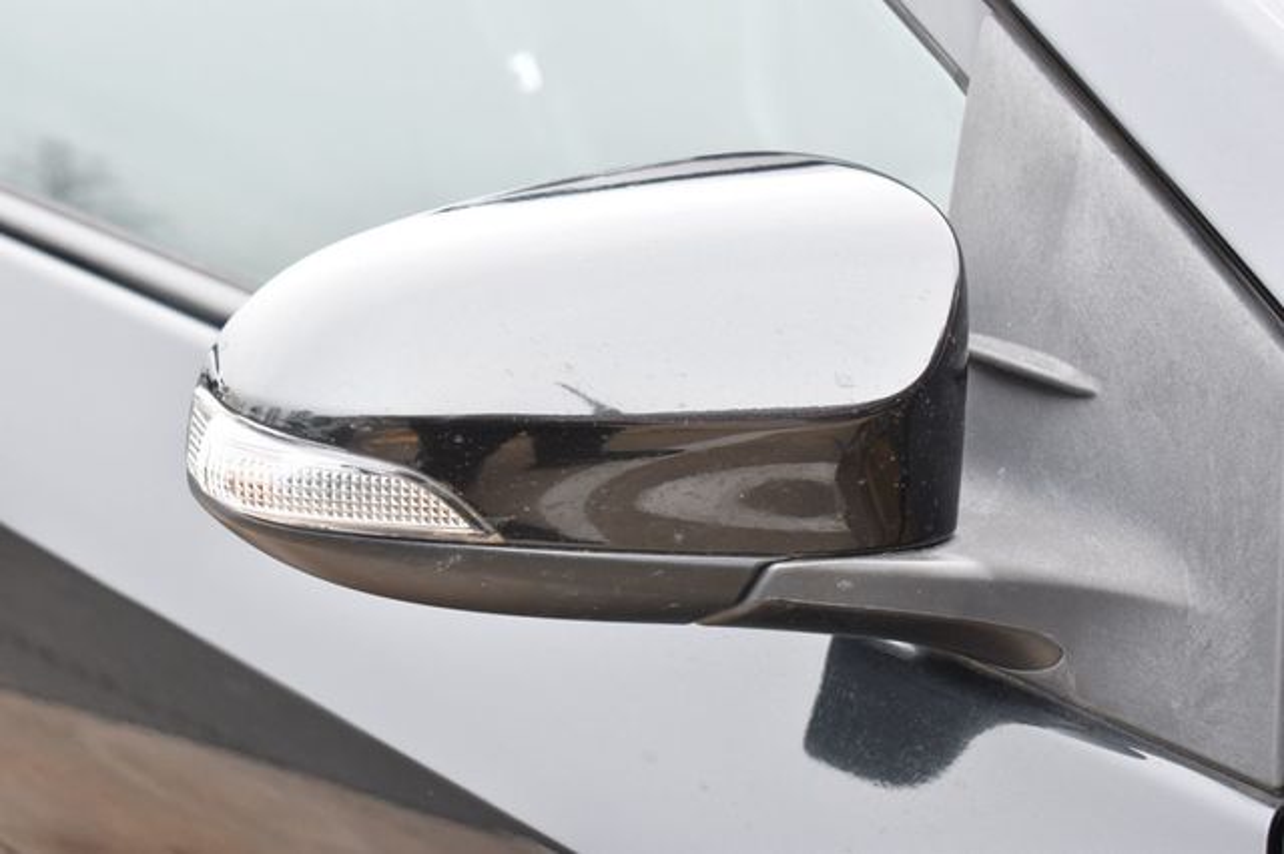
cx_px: 642
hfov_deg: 28.1
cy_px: 427
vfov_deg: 18.9
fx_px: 2567
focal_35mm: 72
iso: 640
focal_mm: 48
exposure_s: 1/125
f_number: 5.6
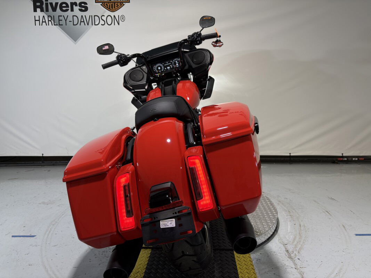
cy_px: 139
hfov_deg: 67.3
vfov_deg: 53.1
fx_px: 279
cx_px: 186
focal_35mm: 26
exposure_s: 1/120
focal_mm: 5.96
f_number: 1.6
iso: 40
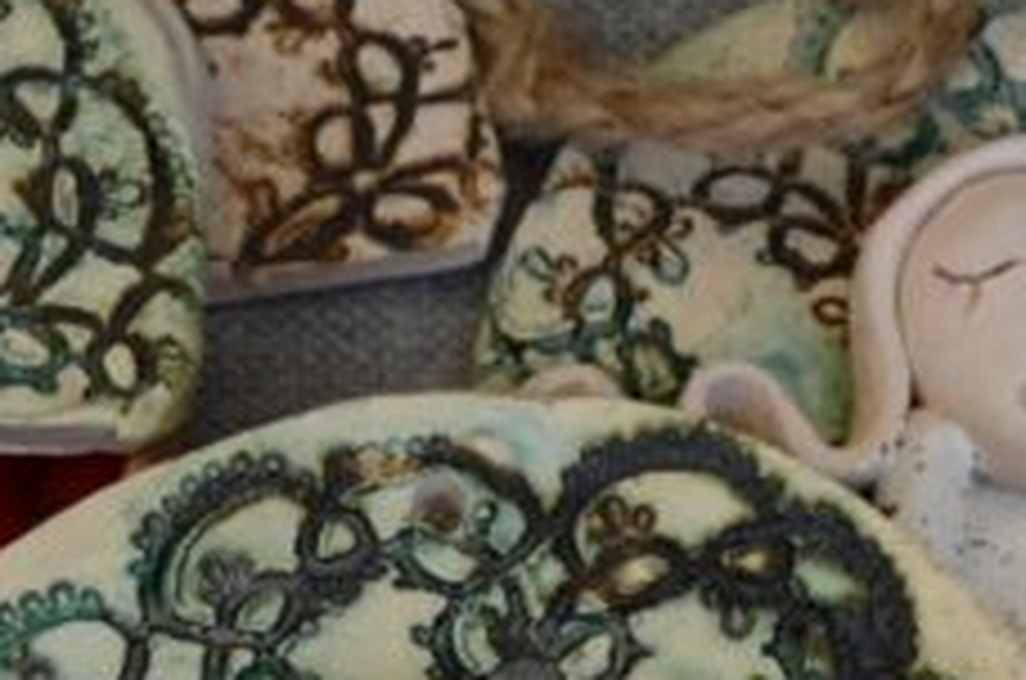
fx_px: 5887
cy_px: 1470
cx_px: 963
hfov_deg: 9.9
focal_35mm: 207
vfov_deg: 6.4
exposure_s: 1/400
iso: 640
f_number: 10
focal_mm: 46
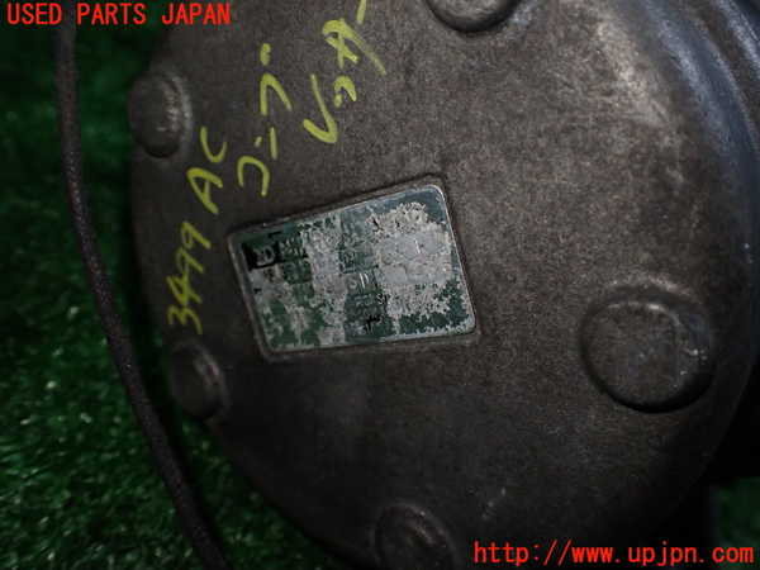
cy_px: 285
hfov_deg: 60.0
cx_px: 380
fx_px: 659
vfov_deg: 46.8
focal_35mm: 30
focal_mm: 5.4
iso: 250
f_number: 2.3
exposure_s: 1/125
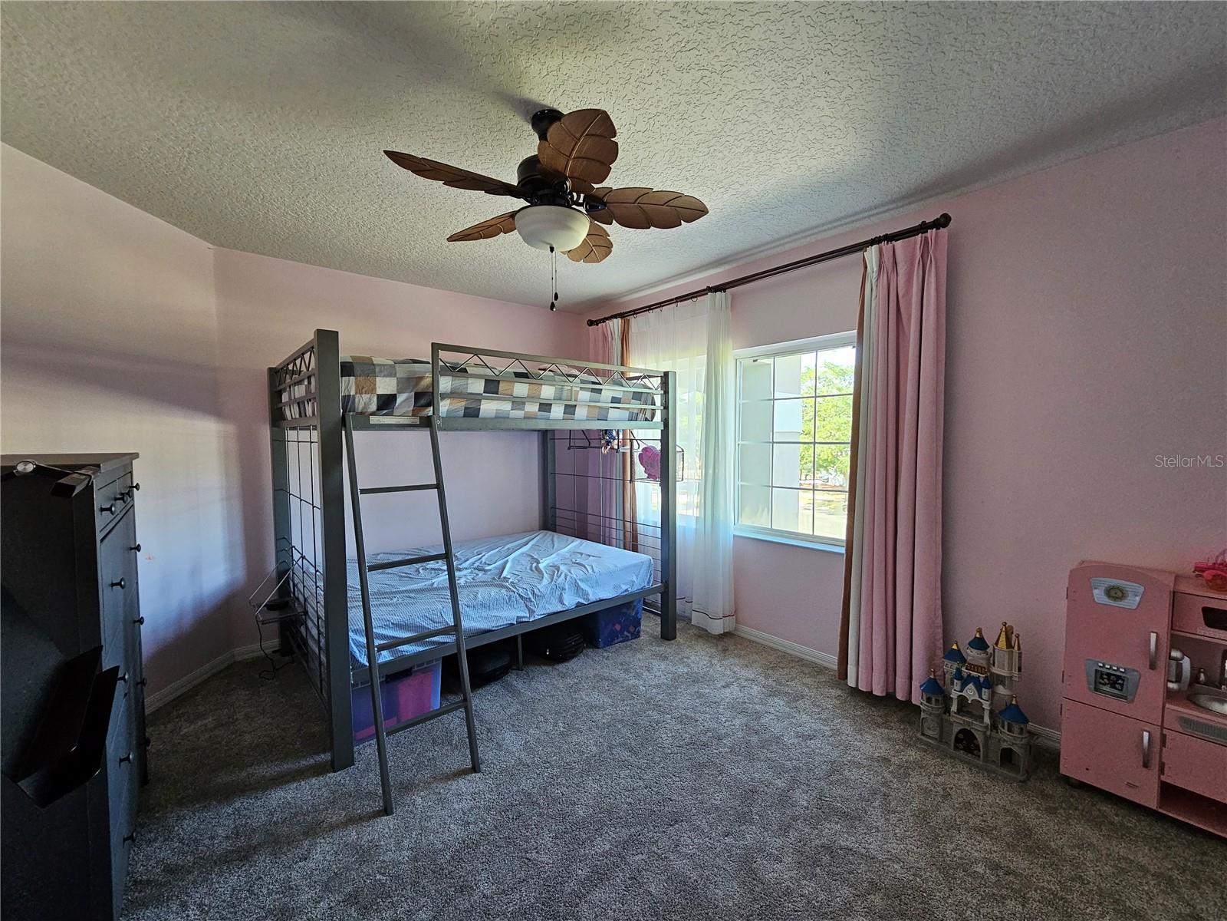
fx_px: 461
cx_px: 614
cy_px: 460
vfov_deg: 89.9
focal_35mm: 13
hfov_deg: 106.2
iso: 200
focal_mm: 2.2
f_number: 2.2
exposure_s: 1/77
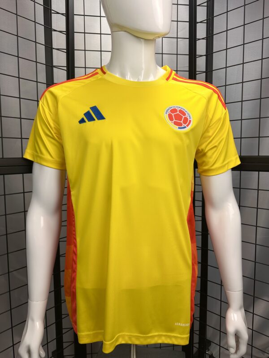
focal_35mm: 24
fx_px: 249
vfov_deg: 71.6
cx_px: 134
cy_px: 179
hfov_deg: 56.8
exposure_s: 1/162
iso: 64
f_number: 1.78
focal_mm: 6.86
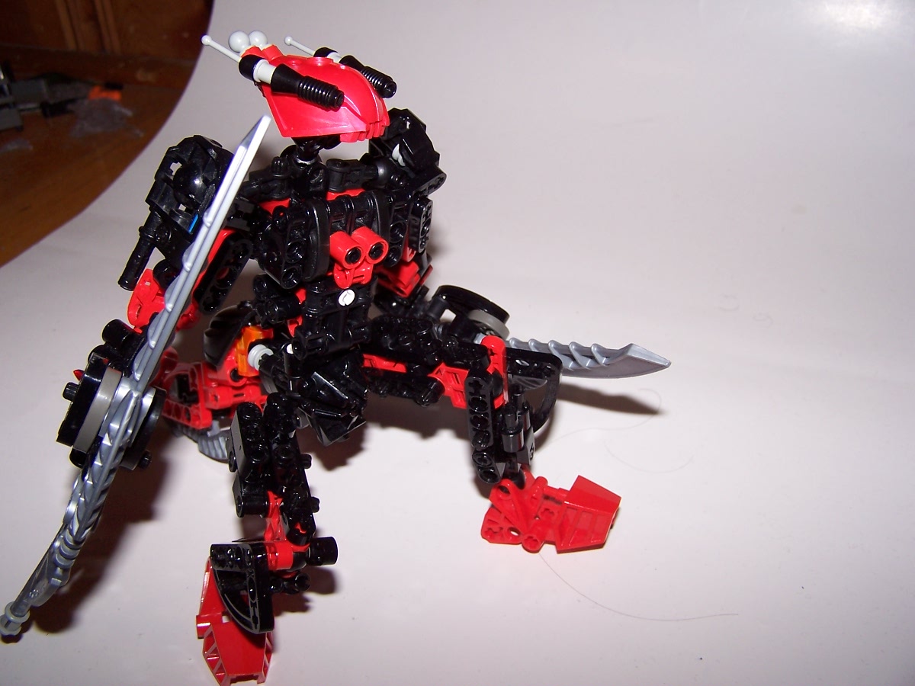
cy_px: 343
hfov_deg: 49.0
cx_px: 458
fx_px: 1004
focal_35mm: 38
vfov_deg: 37.7
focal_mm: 6.3
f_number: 2.8
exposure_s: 1/60
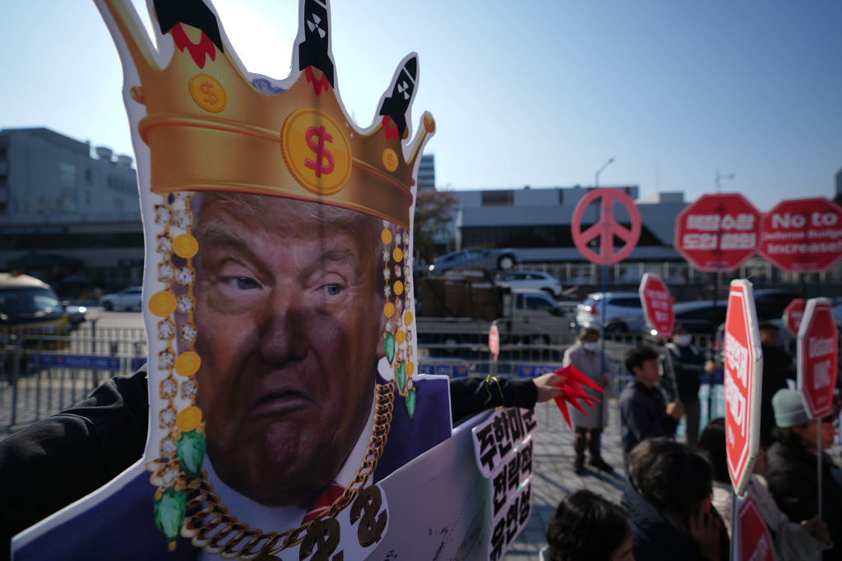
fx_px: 374
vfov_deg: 73.8
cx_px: 421
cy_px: 280
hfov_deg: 96.7
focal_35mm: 16
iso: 64
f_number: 2.8
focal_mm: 16
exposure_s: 1/2000
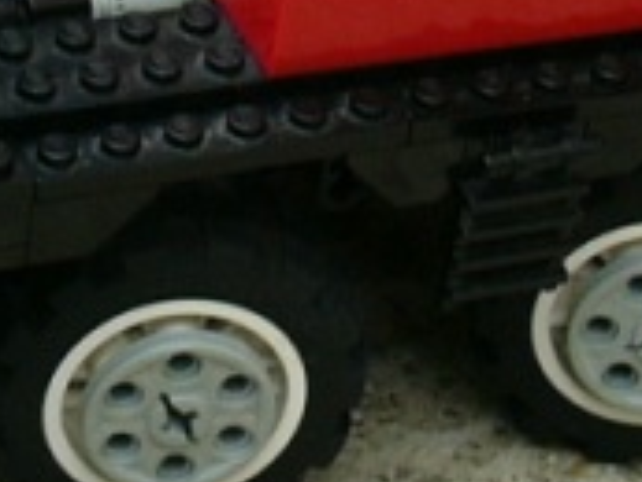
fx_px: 5048
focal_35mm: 272
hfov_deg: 7.3
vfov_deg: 5.5
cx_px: 37
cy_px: 241
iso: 50
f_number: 3.2
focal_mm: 7.6
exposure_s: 1/160
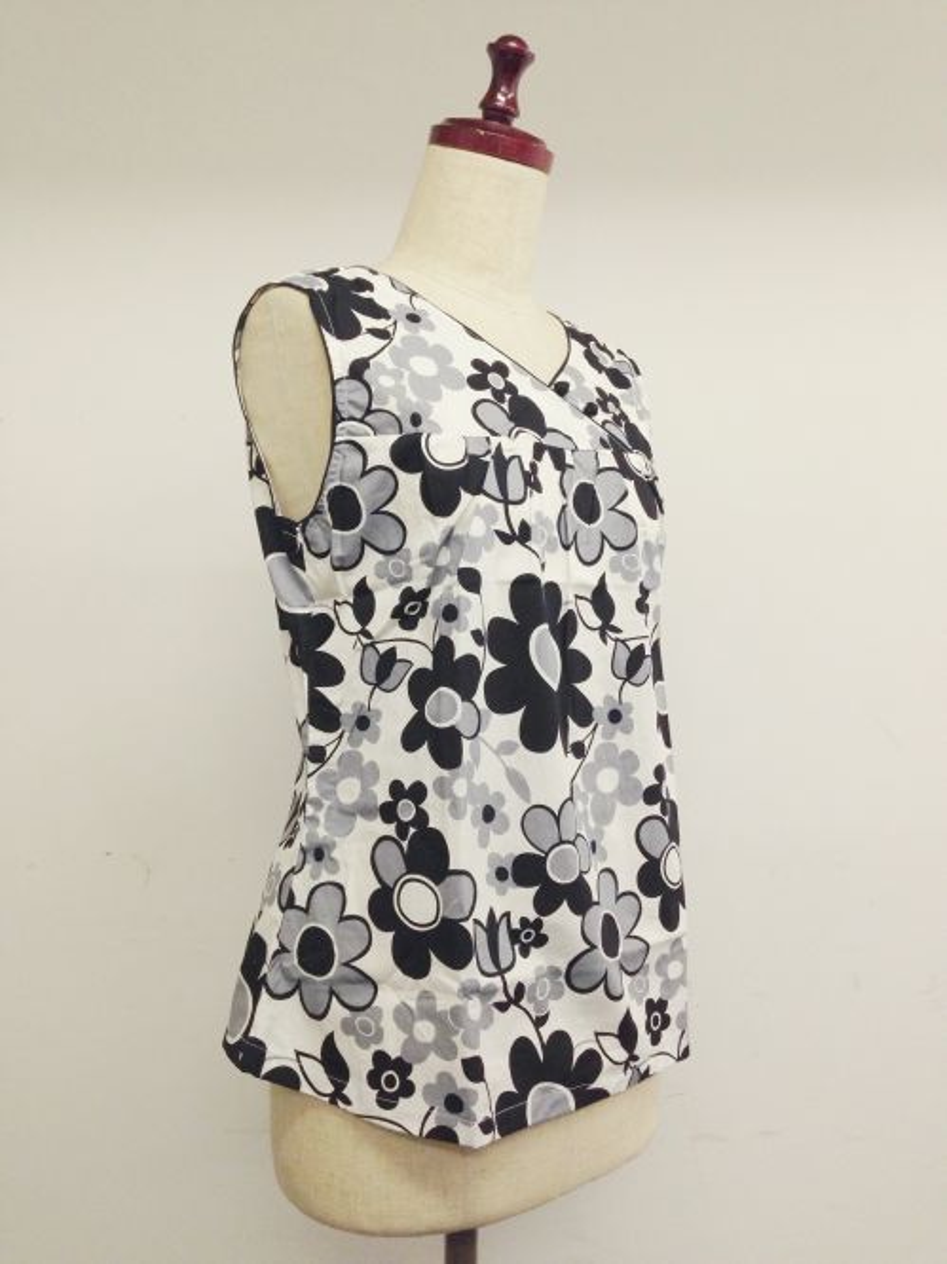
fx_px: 1204
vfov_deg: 55.4
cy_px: 632
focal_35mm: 33
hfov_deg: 42.9
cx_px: 474
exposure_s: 1/100
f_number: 2.4
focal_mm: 4.12
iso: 160
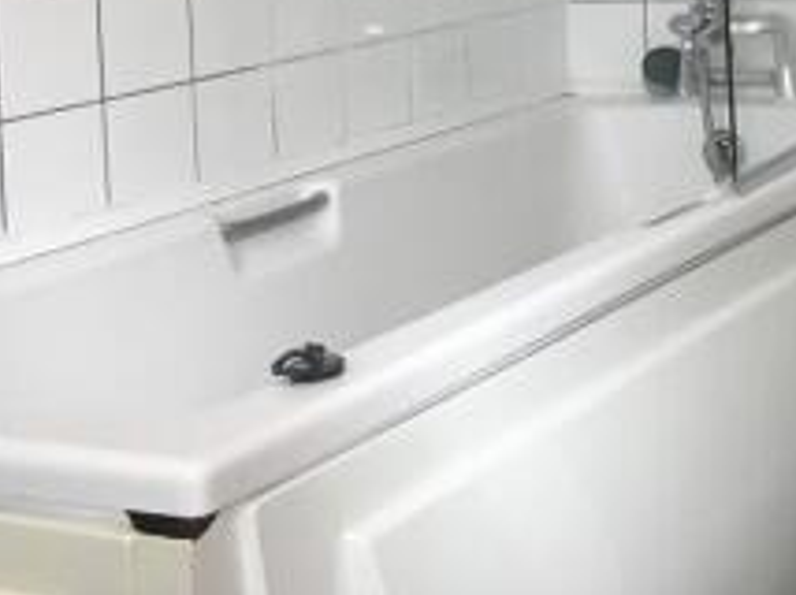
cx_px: 694
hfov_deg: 24.1
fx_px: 1815
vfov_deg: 17.4
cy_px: -195
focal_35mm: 79
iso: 40
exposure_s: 1/33
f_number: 2.2
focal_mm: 4.15
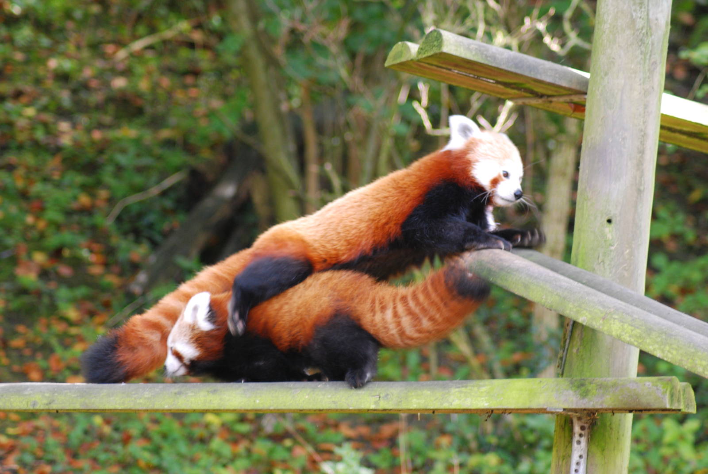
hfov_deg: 12.4
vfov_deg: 8.3
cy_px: 237
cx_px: 354
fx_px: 3249
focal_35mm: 165
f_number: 4.2
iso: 400
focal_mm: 110
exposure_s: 1/60
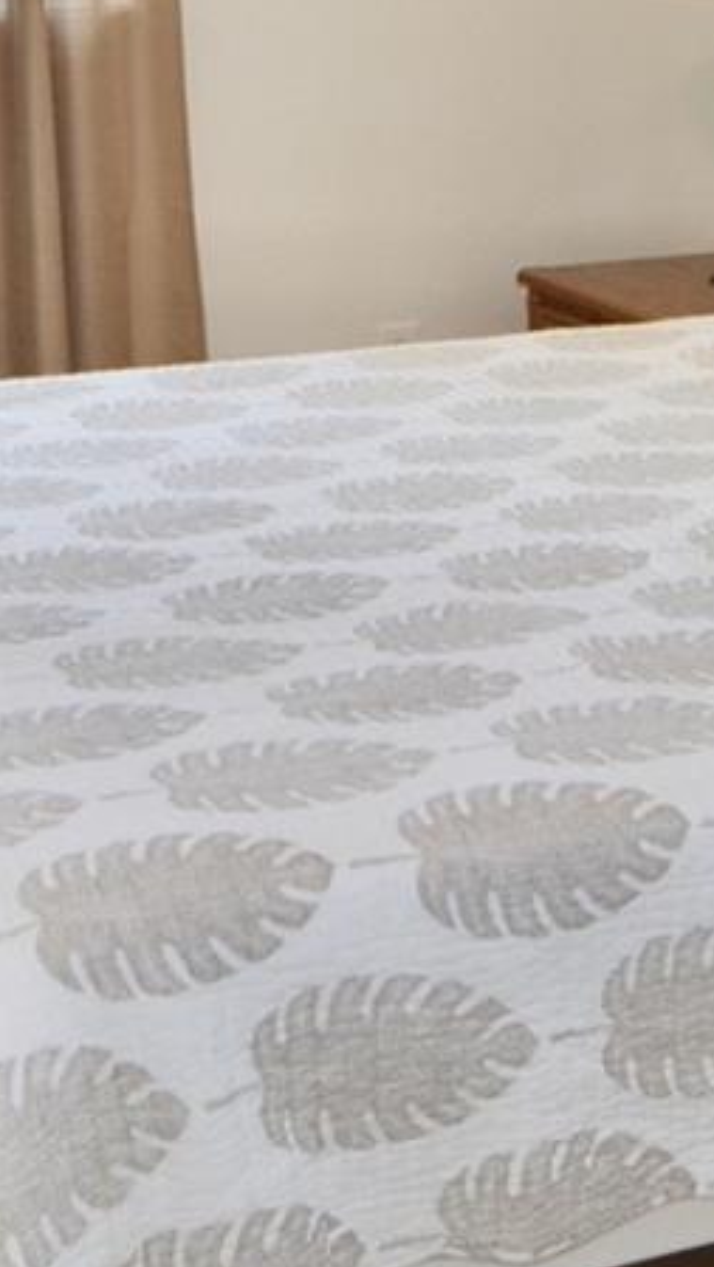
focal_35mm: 67
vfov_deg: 29.0
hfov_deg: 17.9
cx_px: 217
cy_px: -52
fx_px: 2252
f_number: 4
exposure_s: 1/60
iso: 360
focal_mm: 12
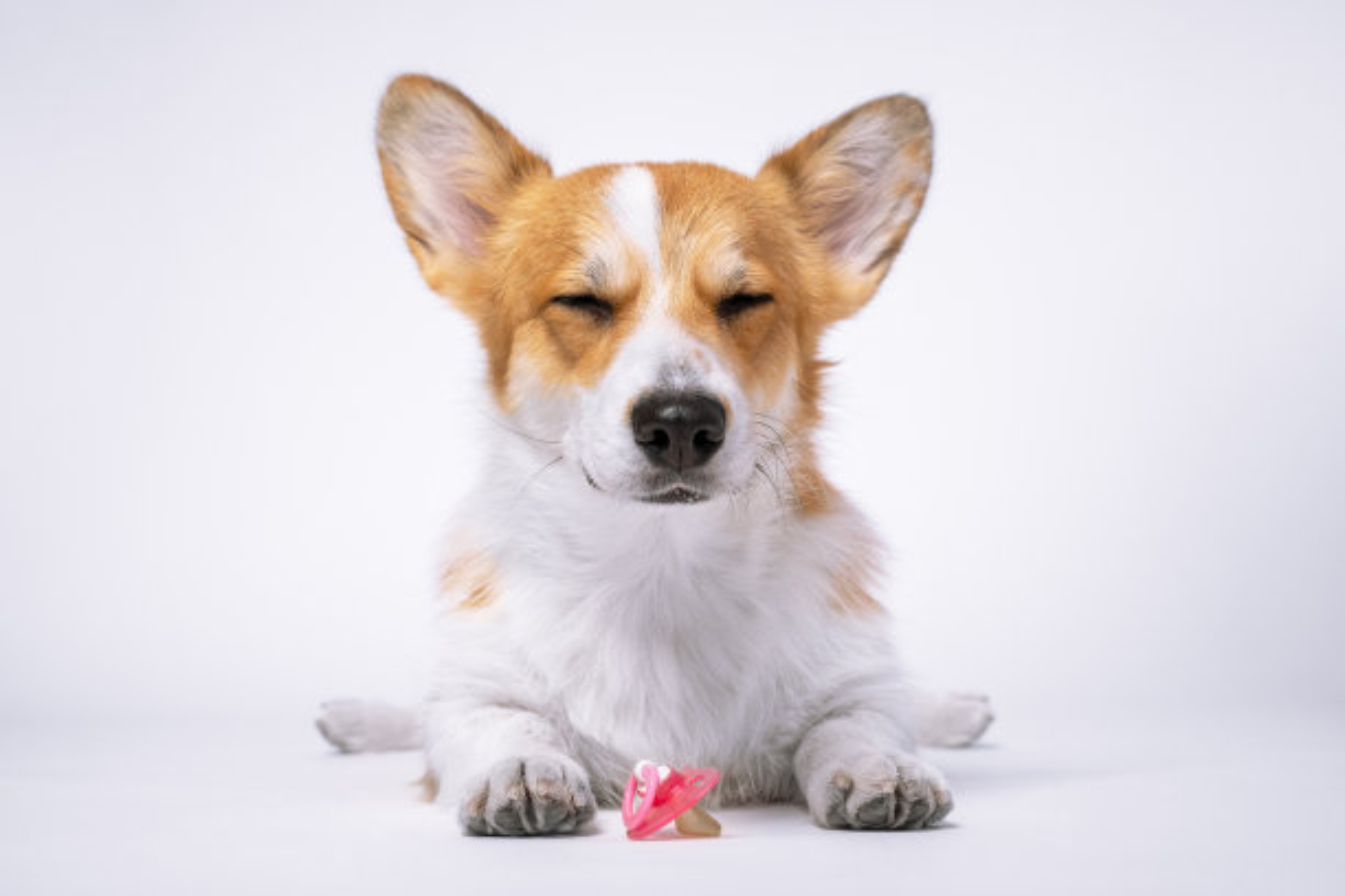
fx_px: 1644
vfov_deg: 30.5
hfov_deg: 44.5
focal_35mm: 44
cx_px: 672
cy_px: 448
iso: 800
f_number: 7.1
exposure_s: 1/125
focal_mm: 44
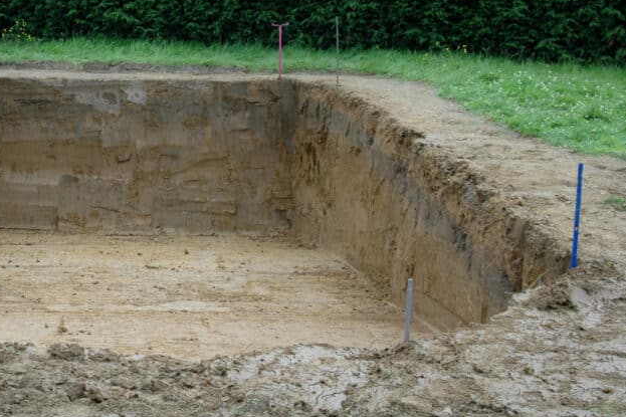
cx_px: 135
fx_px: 1199
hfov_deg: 28.7
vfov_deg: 19.7
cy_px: 190
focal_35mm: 69
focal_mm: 28
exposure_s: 1/125
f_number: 5.6
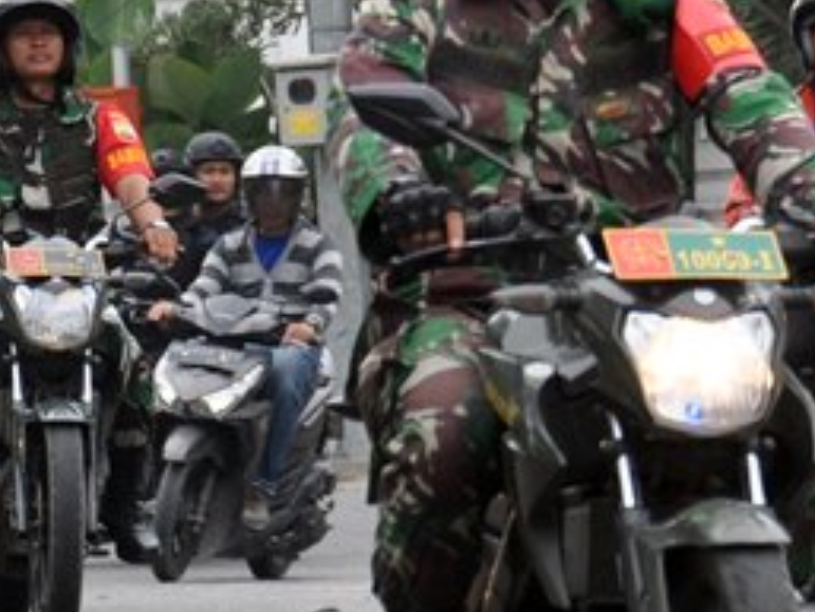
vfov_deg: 3.7
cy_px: 323
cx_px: 457
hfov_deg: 5.0
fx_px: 9381
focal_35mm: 398
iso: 400
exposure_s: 1/400
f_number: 9
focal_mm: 105
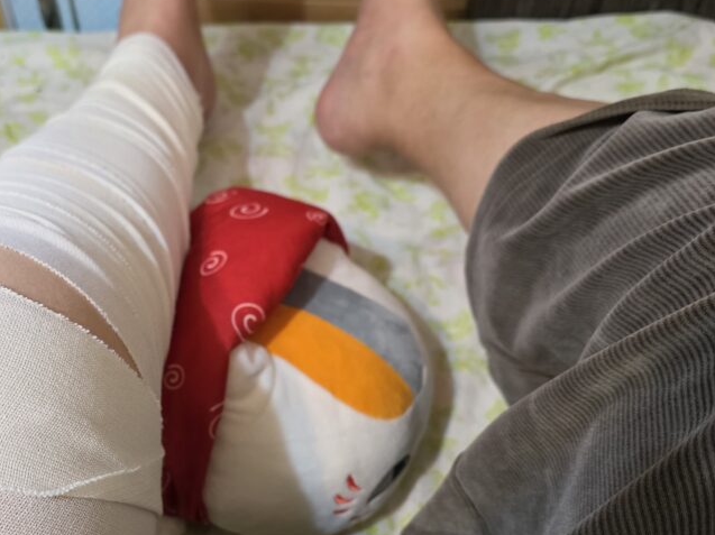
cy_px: 360
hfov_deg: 49.2
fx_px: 764
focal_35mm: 37
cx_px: 231
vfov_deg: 38.2
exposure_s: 1/100
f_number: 1.7
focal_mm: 6.3
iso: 640
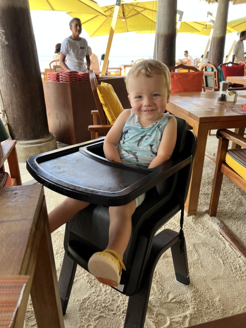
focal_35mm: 26
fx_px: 246
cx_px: 123
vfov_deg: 67.3
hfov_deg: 53.1
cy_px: 164
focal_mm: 5.7
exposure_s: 1/163
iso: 40
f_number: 1.5
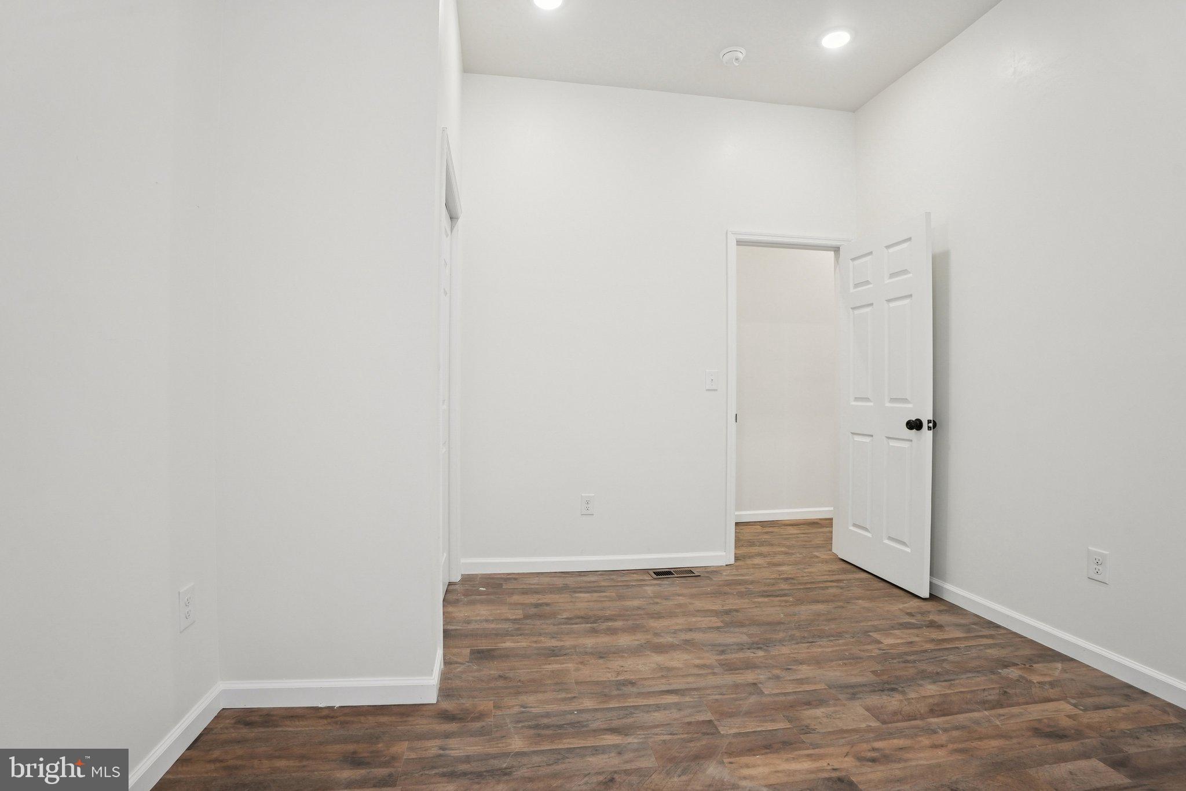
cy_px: 396
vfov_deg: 73.7
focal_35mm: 16
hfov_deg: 96.7
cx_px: 593
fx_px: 527
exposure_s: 1/30
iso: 400
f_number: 8
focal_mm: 16
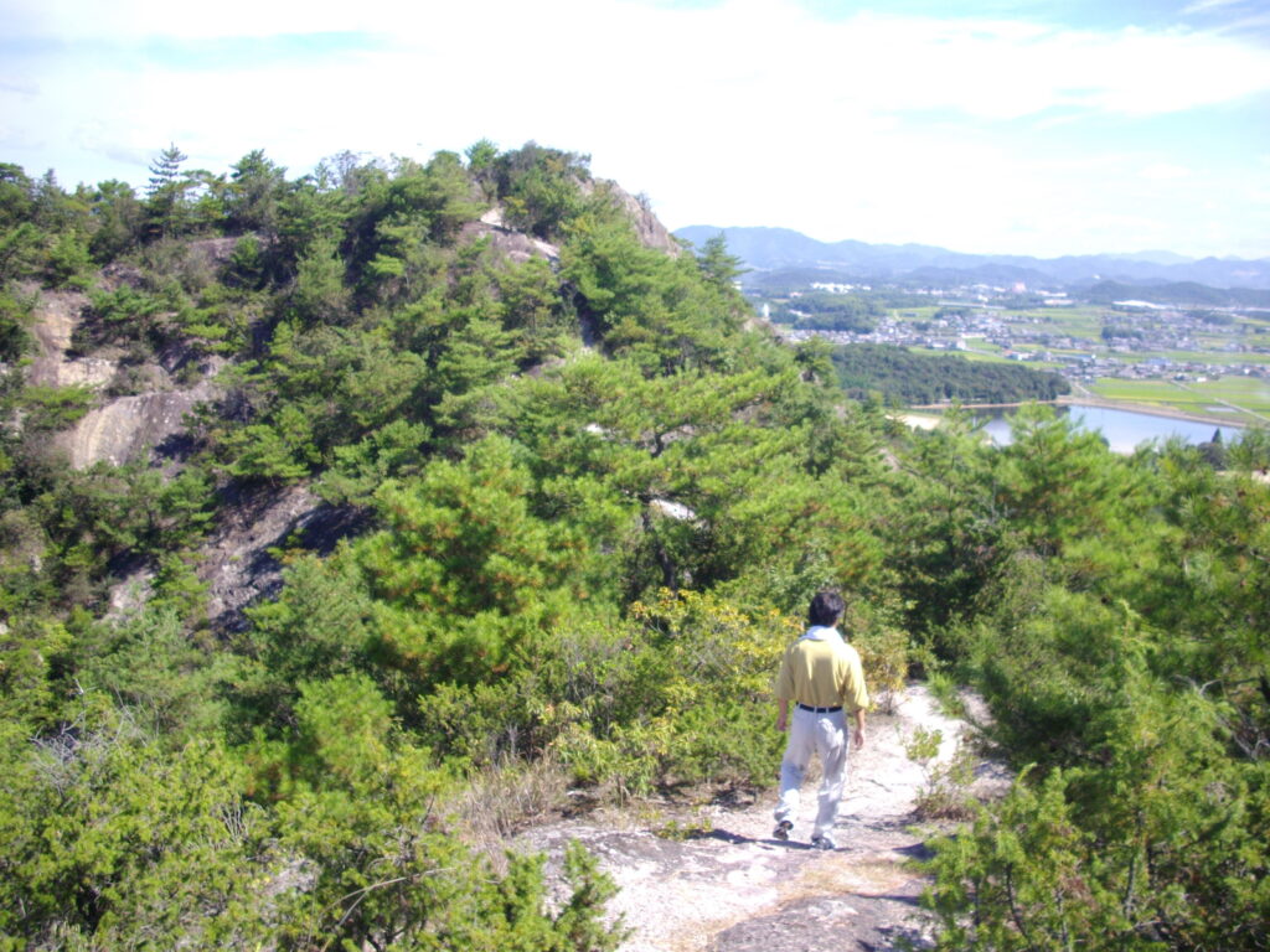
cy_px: 476
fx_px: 1357
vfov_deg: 38.7
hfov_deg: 50.1
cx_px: 635
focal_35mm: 37
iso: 100
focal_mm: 6.2
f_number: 5.6
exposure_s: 1/160
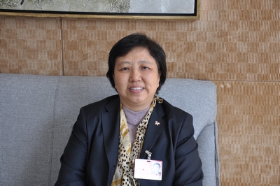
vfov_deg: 18.2
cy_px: 93
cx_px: 140
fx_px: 583
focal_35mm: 75
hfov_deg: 27.0
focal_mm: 50
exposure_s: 1/80
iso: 400
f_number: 5
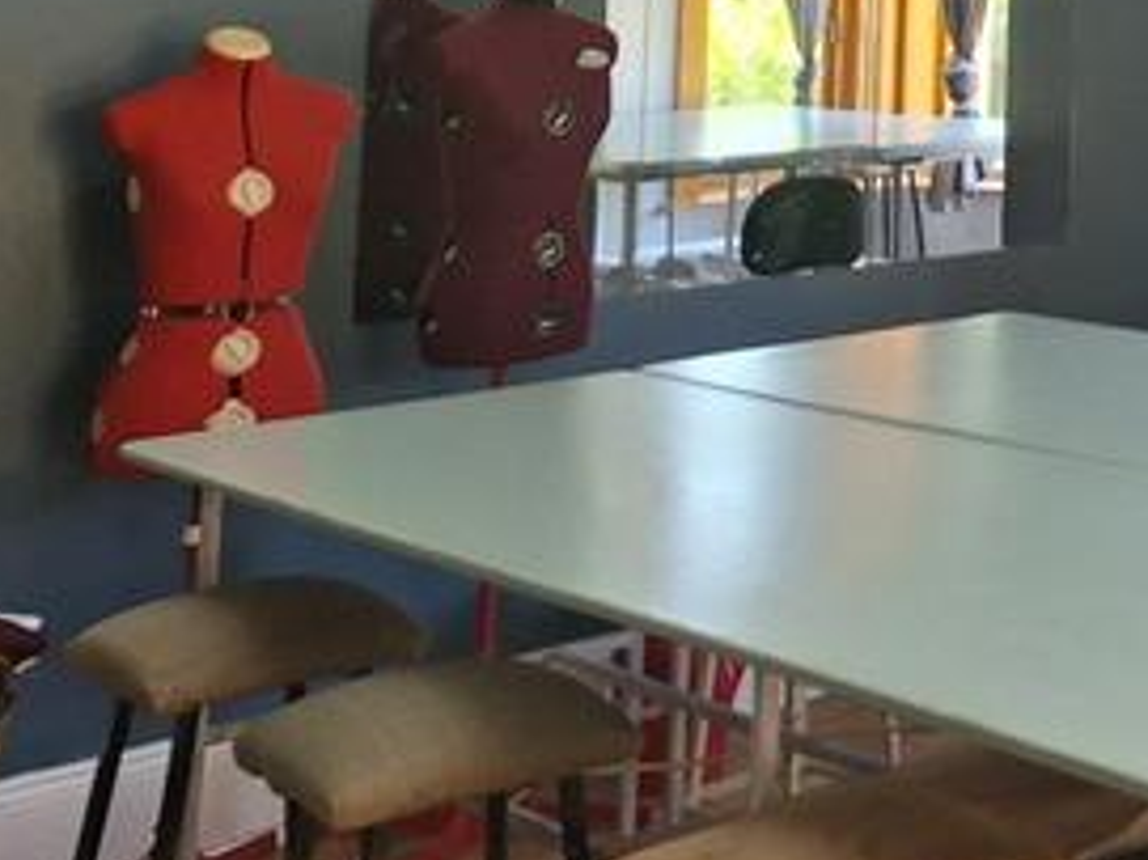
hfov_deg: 24.1
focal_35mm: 68
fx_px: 2254
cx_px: 1593
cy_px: -280
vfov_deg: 19.7
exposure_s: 1/50
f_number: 1.8
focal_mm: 5.54
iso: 64
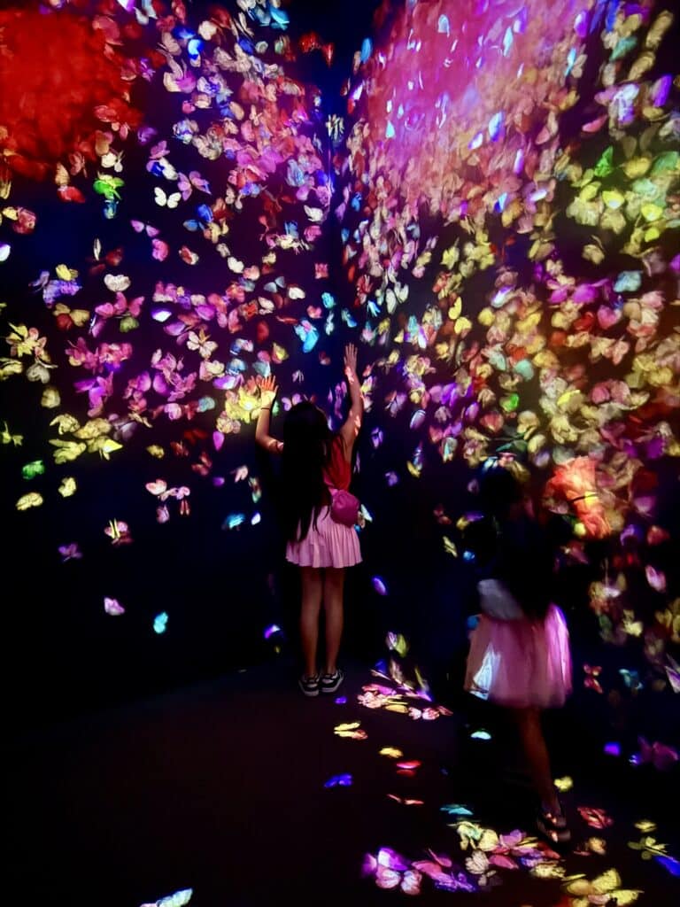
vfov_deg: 71.6
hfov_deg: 56.8
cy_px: 454
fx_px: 629
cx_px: 340
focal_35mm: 24
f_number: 1.78
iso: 4000
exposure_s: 1/15
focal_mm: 6.76
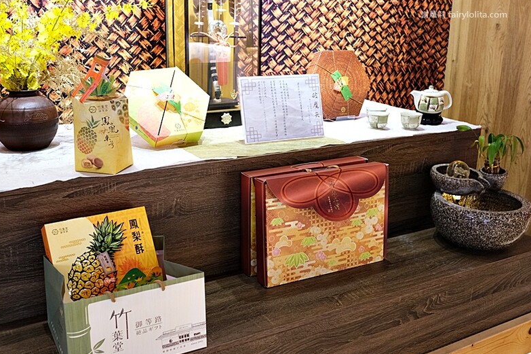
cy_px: 173
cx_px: 256
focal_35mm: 38
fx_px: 560
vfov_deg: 35.0
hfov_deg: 50.7
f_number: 3.6
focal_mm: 23
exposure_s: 1/60
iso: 1600
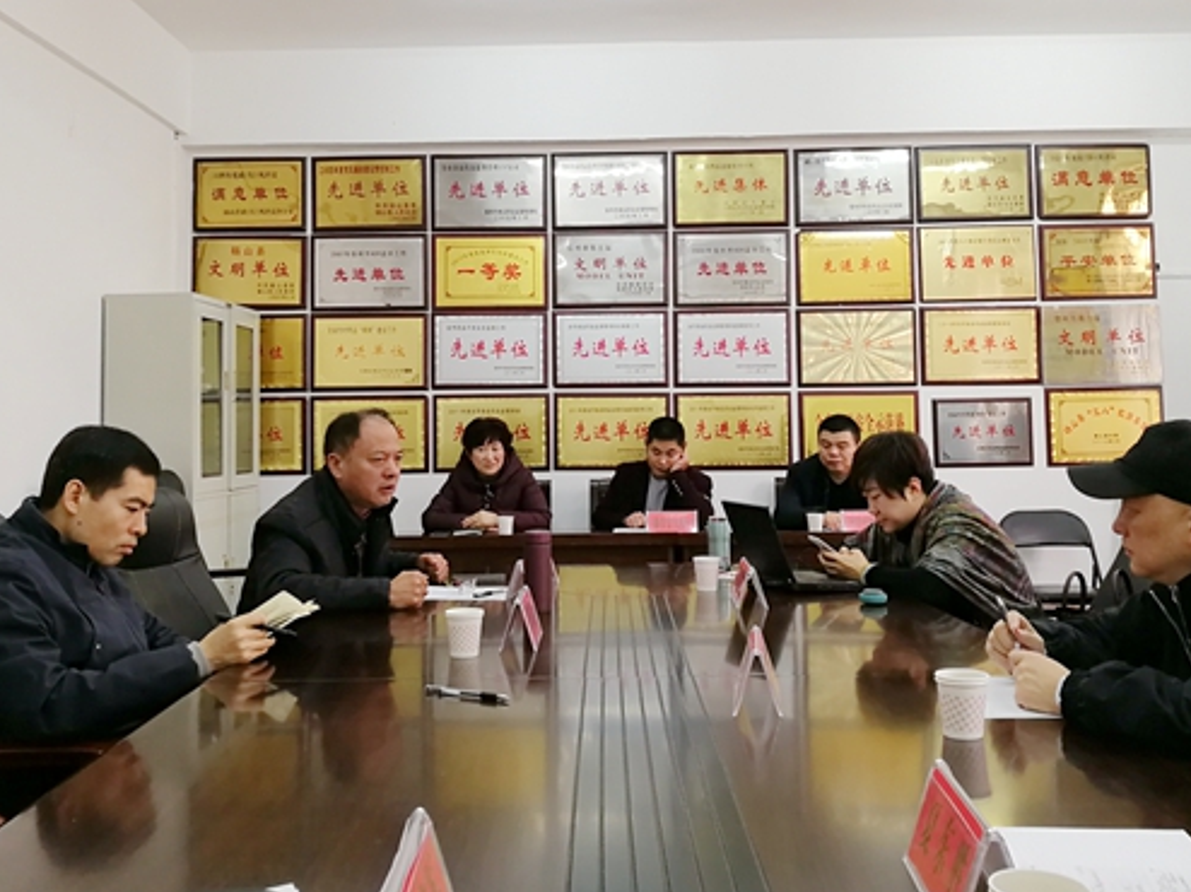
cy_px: 354
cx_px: 624
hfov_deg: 52.6
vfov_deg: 40.5
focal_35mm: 35
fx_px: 1204
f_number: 2.2
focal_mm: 3.84
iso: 125
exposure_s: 1/33.3
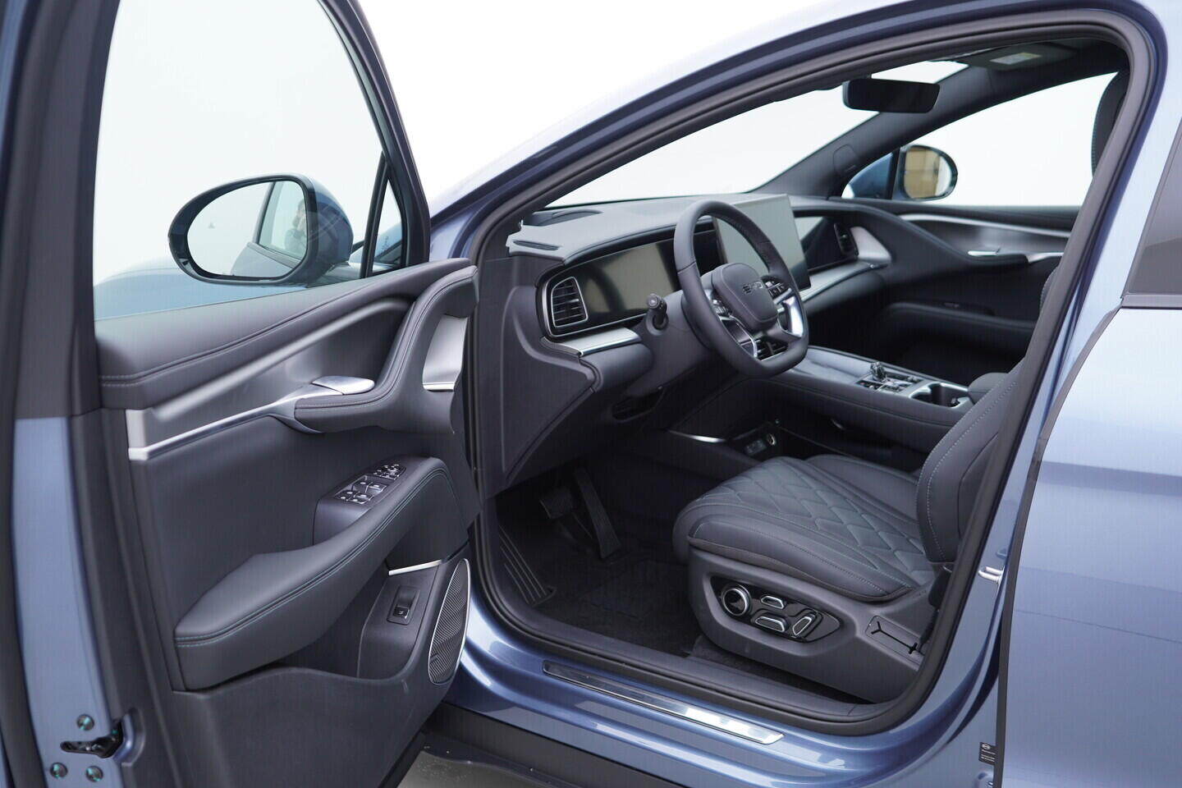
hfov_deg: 53.1
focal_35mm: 36
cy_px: 394
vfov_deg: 36.9
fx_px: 1182
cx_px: 591
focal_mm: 24
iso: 125
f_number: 2.8
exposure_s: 1/40
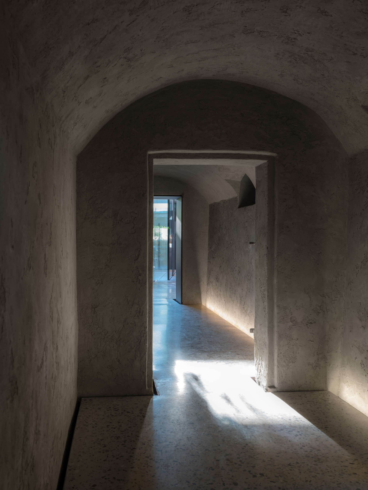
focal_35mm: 36
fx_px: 510
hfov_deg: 39.7
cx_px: 184
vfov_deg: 51.4
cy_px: 245
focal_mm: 45
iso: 100
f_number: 10
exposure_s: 1/1.25
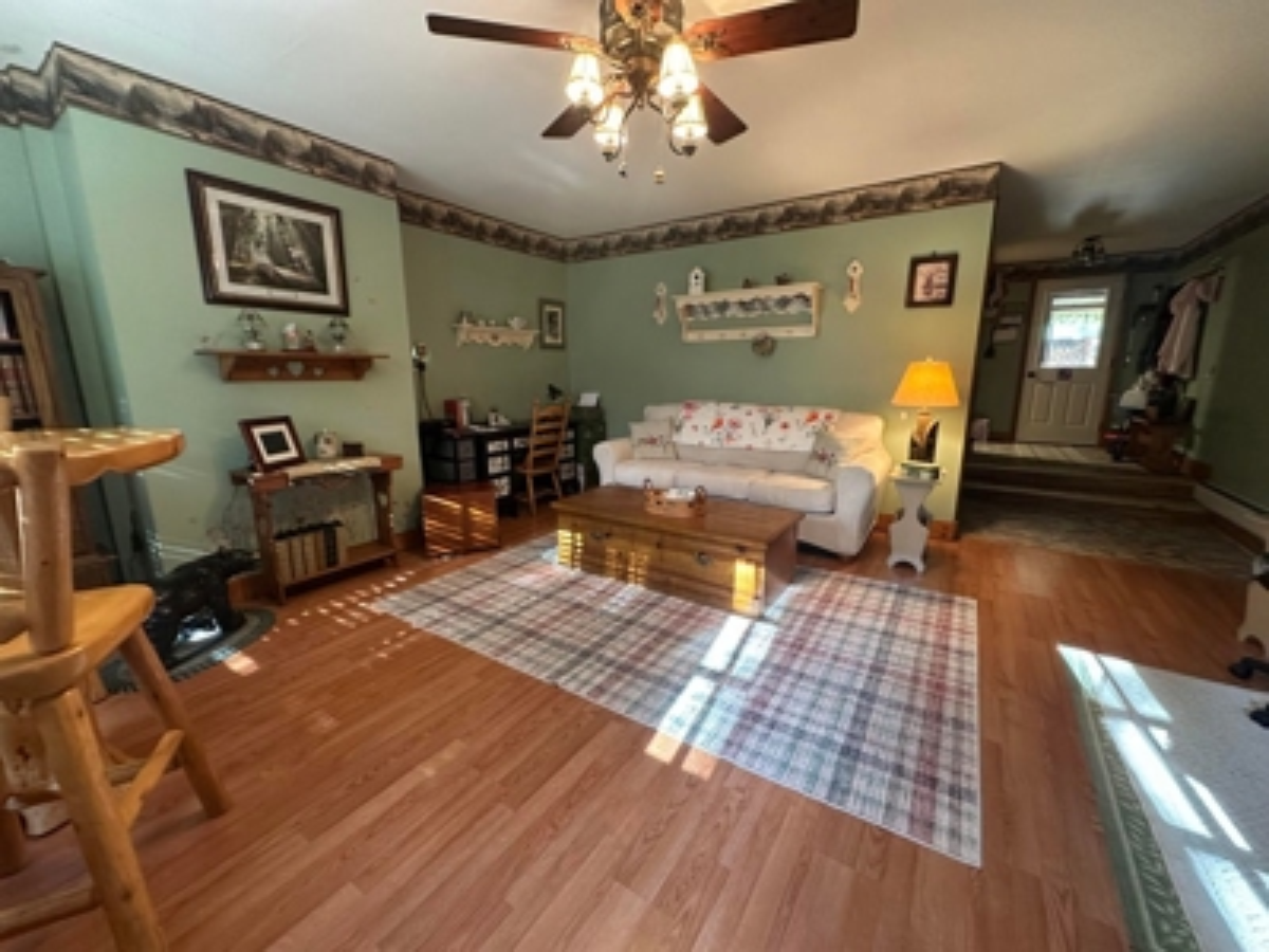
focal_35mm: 14
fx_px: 513
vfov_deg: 85.7
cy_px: 476
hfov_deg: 102.1
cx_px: 634
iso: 500
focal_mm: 2.22
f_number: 2.2
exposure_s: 1/40
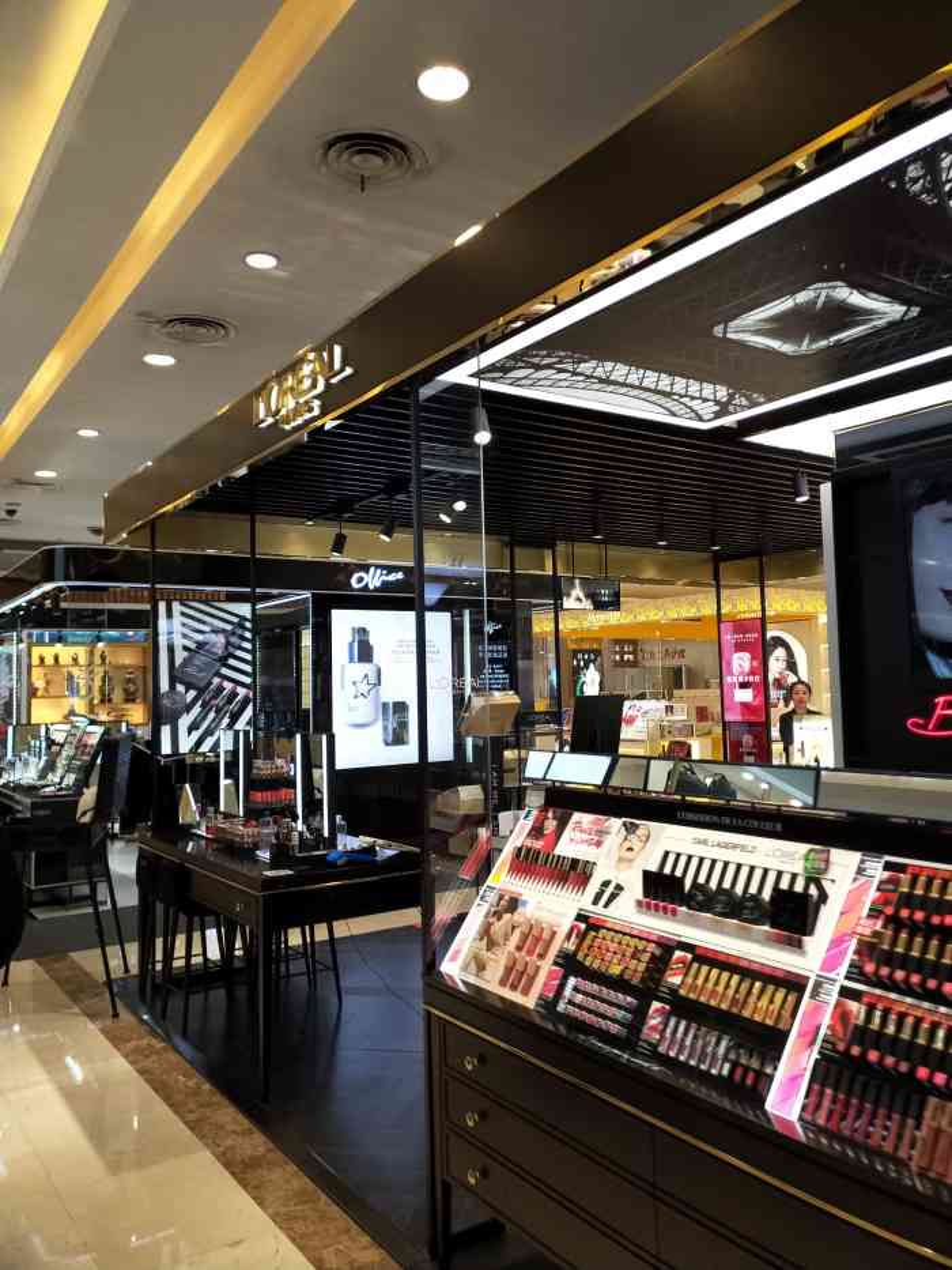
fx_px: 917
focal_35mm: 25
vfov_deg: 69.4
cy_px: 635
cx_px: 476
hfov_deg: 54.9
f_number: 1.8
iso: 80
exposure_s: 1/100
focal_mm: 4.36
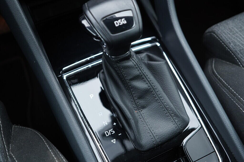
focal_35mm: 36
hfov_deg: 53.1
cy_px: 81
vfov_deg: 36.9
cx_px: 122
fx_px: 244
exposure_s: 1/40
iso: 320
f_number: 2.8
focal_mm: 24
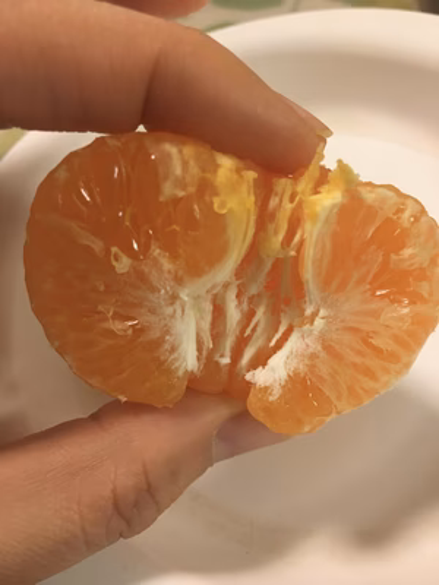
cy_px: 292
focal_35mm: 29
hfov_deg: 48.2
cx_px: 220
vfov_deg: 61.7
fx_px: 490
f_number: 2.2
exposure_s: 1/33
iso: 200
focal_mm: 4.15
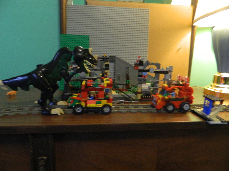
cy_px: 86
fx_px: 165
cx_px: 114
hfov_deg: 69.4
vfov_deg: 54.9
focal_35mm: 25
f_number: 3.1
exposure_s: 1/20
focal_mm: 4.5
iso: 400
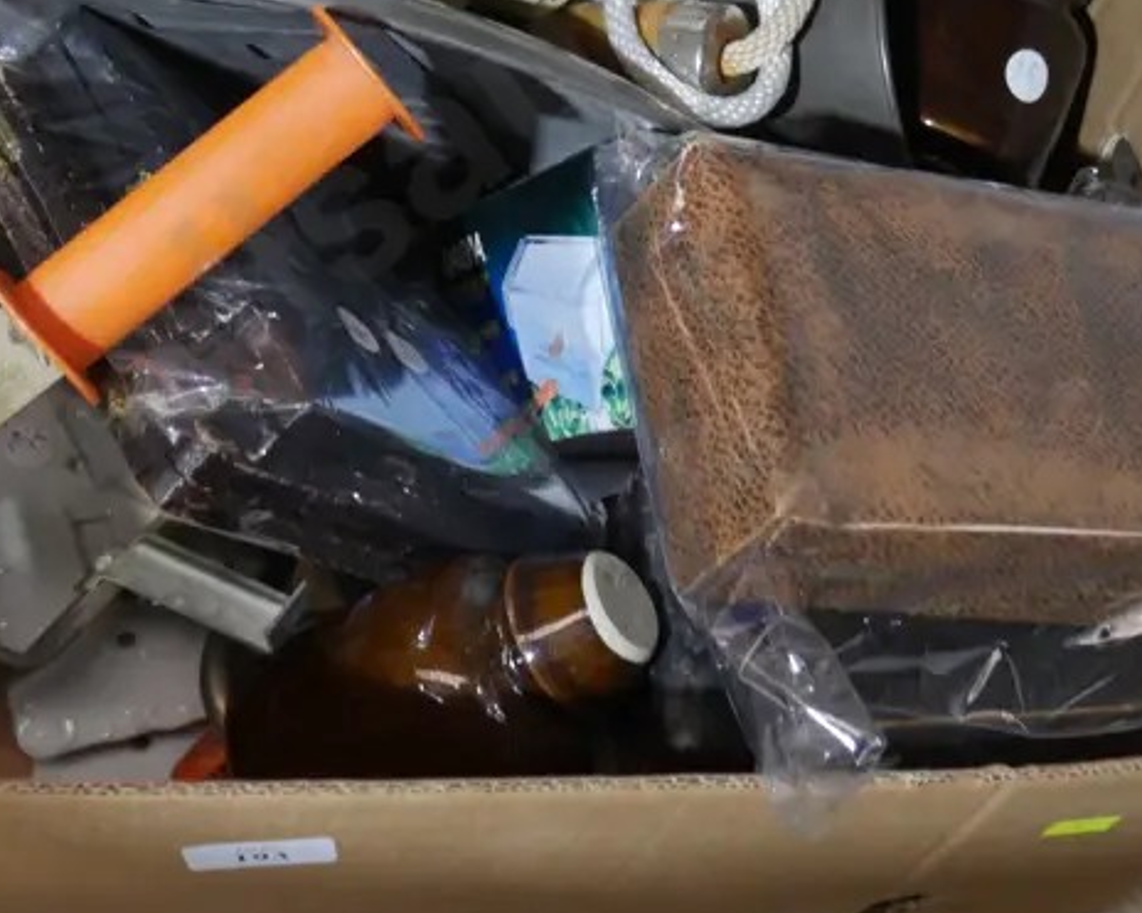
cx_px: 559
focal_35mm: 69
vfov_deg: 21.6
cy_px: 65
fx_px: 2332
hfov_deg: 27.5
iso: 2000
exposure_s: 1/60
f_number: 3.6
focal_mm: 16
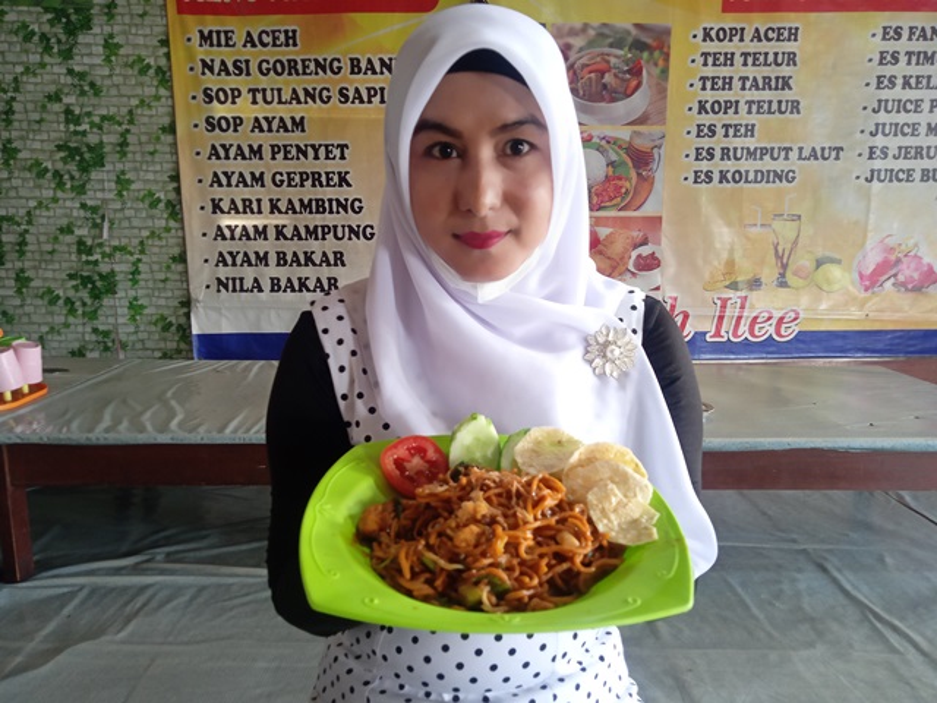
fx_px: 704
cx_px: 468
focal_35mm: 26
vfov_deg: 53.1
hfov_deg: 67.3
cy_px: 352
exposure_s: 1/25
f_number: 2.2
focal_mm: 3.46
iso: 423
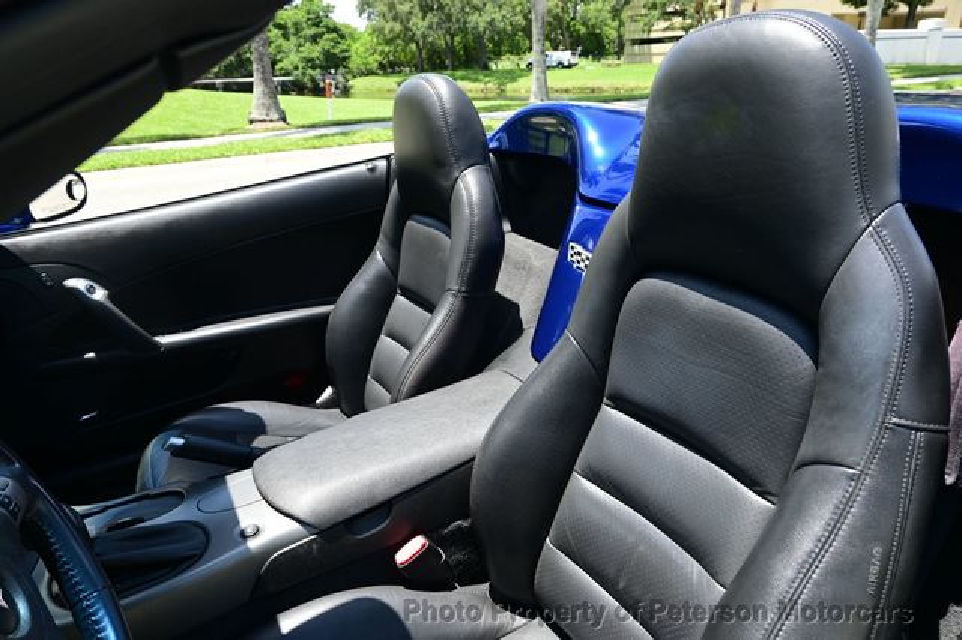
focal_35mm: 24
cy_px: 320
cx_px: 481
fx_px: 641
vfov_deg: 53.1
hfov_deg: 73.8
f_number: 5.6
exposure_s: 1/125
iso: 100
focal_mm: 16
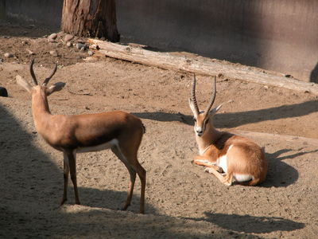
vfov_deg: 5.4
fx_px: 2535
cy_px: 120
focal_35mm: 276
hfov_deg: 7.2
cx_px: 159
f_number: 5.3
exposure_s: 1/350
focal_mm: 71.2
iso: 100
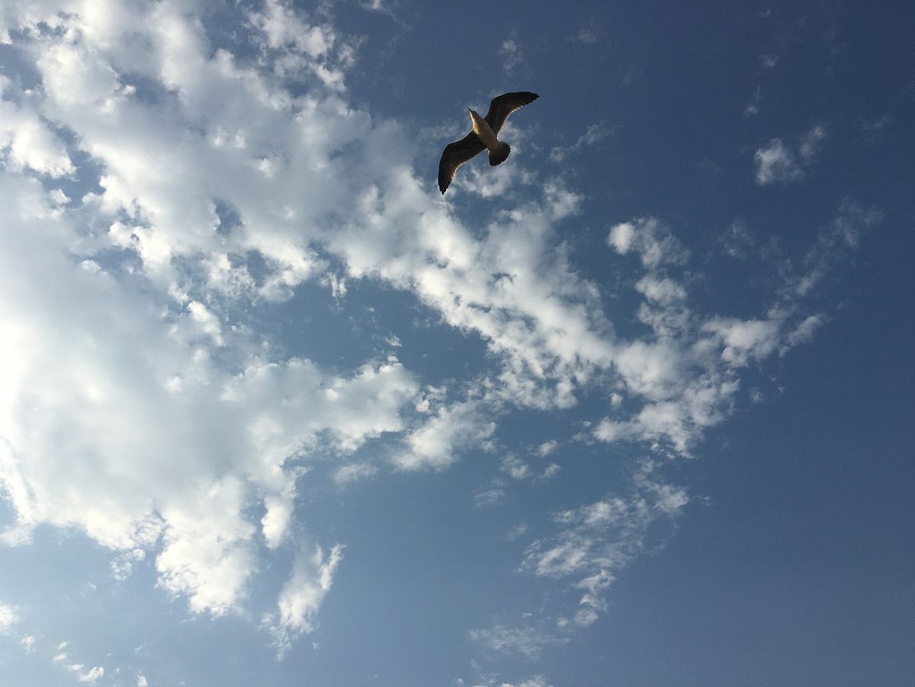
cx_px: 458
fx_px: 767
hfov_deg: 61.7
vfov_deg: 48.2
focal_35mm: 29
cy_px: 344
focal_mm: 4.15
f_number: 2.2
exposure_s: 1/2849
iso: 25
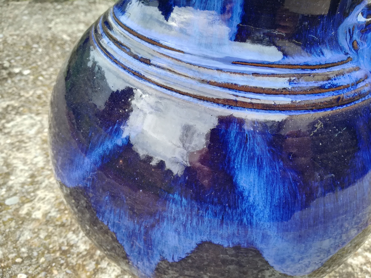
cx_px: 186
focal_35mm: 26
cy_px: 139
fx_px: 279
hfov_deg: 67.3
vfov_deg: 53.1
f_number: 2.2
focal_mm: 3.83
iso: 80
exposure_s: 1/100
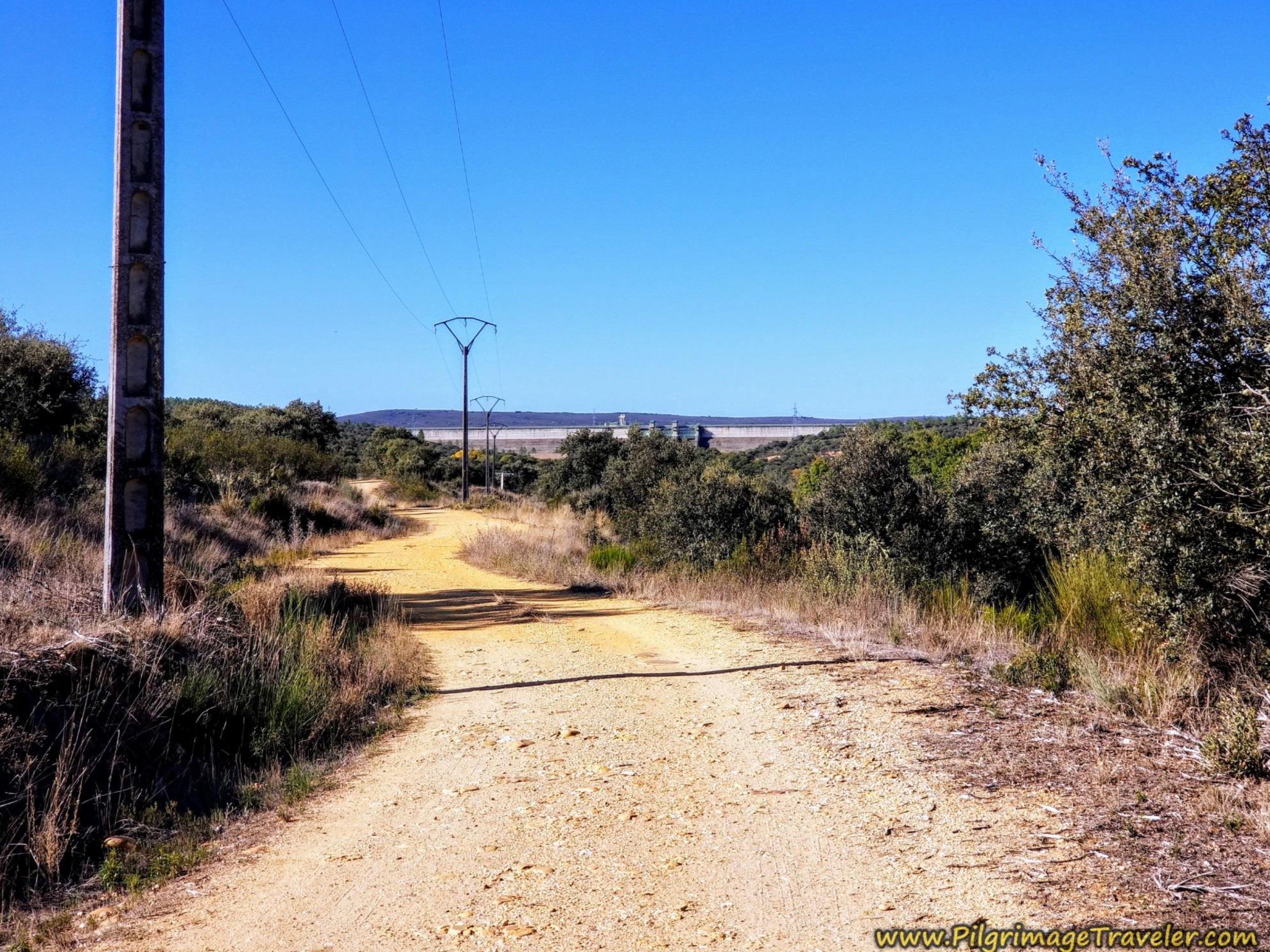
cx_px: 631
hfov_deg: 36.2
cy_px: 478
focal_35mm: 53
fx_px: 1944
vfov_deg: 27.5
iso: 25
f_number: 2.4
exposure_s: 1/826
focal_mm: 6
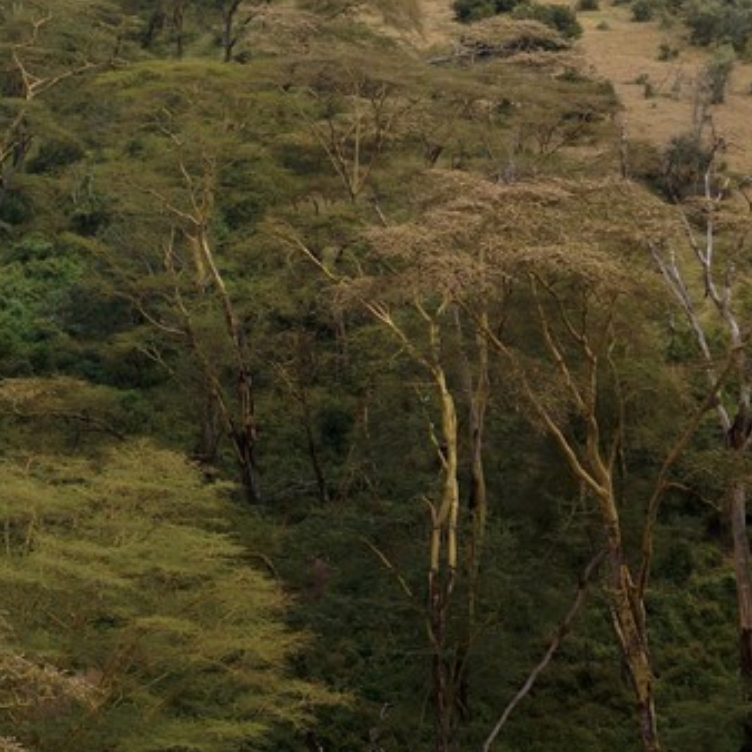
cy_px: 69
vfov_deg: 15.2
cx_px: -487
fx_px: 2790
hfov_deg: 14.0
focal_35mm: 114
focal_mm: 25
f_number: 9
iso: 200
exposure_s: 1/200
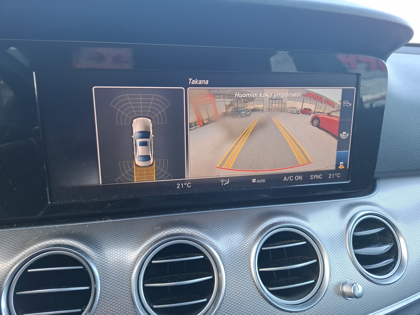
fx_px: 279
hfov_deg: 73.9
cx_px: 210
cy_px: 158
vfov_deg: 58.9
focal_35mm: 23
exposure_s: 1/100
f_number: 1.8
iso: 80
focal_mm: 5.54
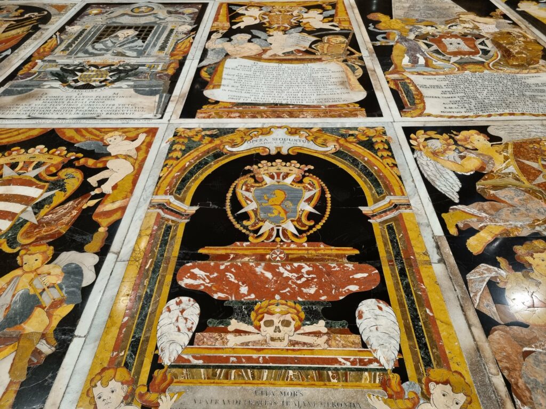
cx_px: 273
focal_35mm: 26
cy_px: 204
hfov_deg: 67.3
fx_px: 410
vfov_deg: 53.1
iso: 500
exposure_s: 1/33
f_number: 1.8
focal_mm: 5.4
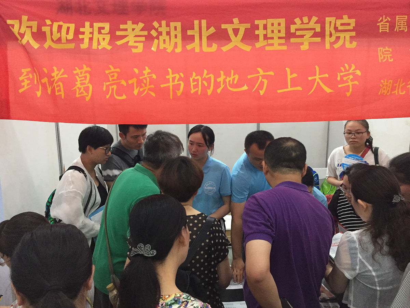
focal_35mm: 29
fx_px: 343
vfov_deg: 48.2
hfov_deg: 61.7
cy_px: 154
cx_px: 205
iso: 320
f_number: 2.2
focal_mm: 4.15
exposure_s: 1/33
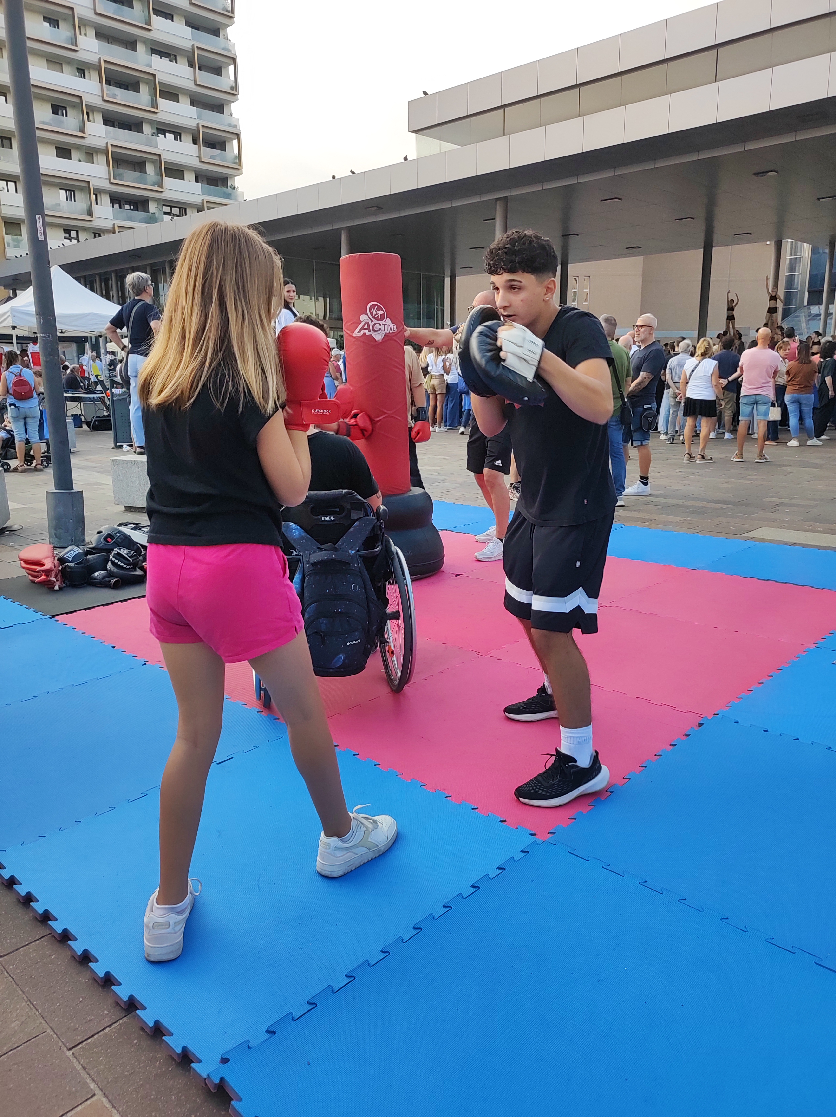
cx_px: 418
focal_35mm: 25
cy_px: 558
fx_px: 806
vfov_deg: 69.4
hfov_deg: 54.8
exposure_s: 1/105
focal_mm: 4.7
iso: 50
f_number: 1.79
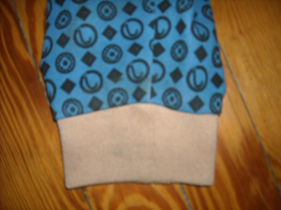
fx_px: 284
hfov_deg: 52.6
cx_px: 140
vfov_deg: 40.7
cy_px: 105
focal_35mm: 35
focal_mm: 5.7
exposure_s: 1/60
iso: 200
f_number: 2.8
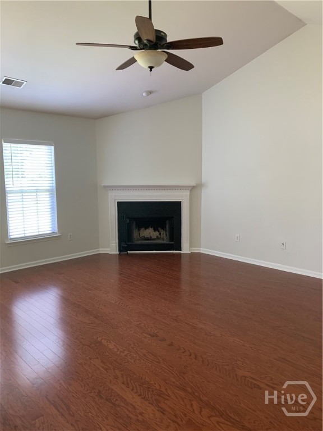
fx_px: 323
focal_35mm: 26
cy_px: 216
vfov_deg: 67.3
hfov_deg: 53.1
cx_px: 162
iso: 250
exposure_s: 1/60
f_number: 1.8
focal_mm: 4.25
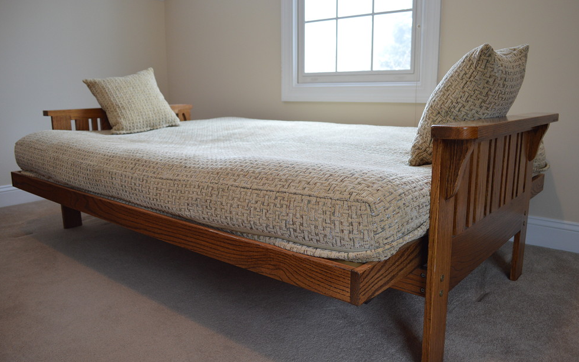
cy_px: 195
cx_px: 291
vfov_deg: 44.5
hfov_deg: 66.5
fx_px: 442
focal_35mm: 28
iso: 400
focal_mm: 18
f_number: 3.5
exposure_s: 1/20
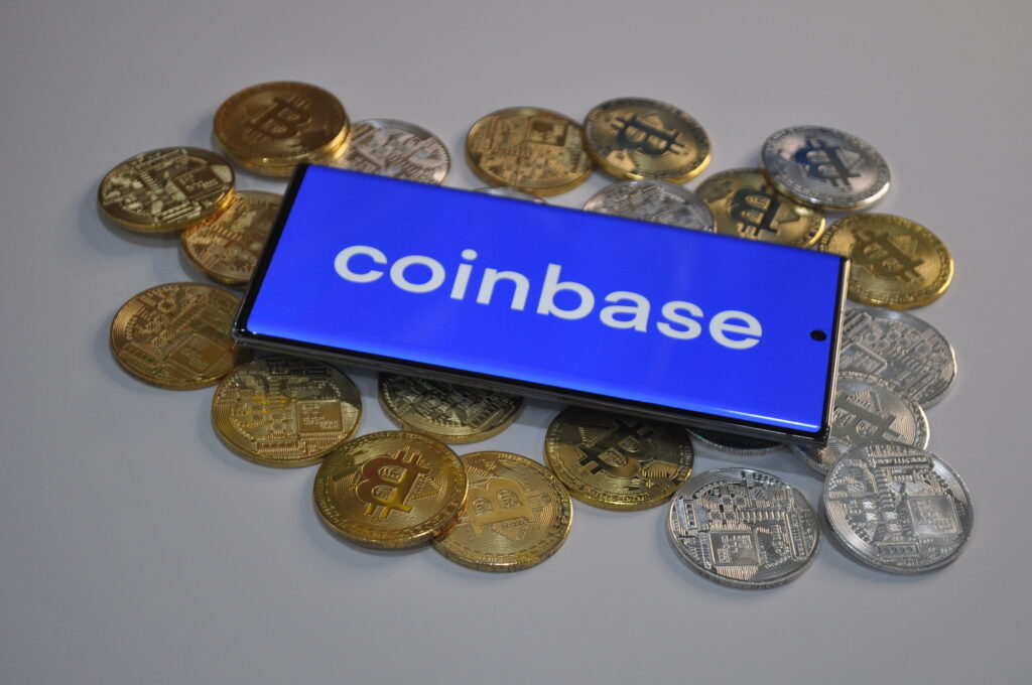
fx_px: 2362
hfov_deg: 24.6
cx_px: 516
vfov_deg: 16.5
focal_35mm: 82
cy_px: 342
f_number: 5.6
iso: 720
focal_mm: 55
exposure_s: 1/60
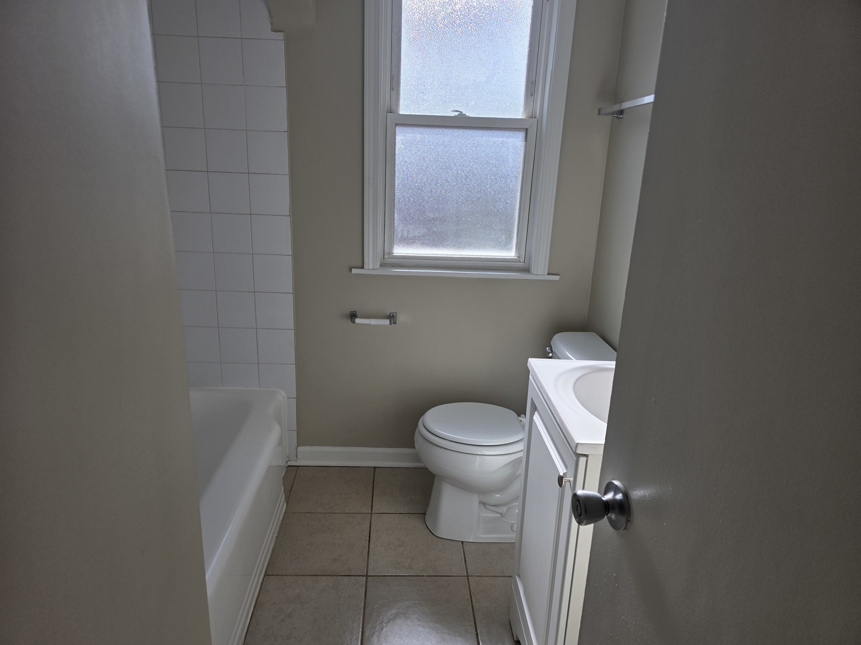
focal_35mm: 23
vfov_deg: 58.9
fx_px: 572
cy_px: 322
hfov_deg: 73.9
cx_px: 430
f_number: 1.7
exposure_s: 1/2265
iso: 80
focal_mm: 6.3
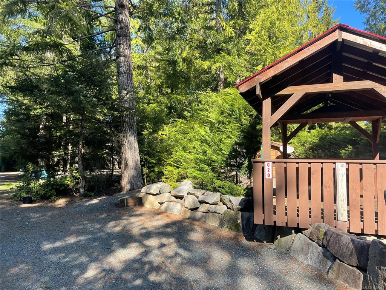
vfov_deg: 53.1
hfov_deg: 67.3
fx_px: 290
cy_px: 145
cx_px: 193
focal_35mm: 26
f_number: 1.6
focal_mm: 4.2
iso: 32
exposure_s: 1/396
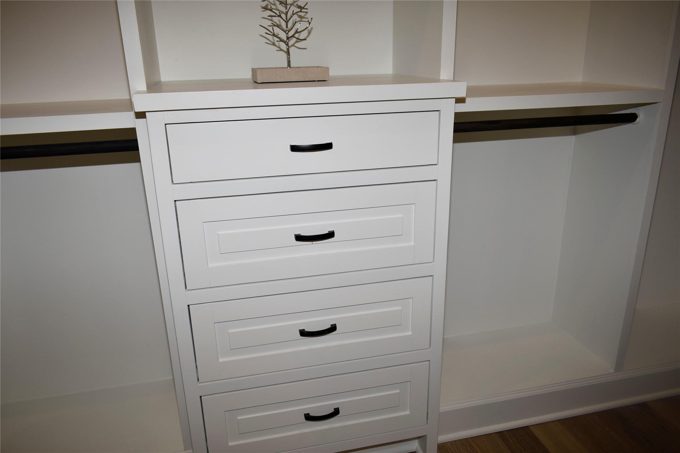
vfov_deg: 47.9
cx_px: 340
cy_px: 226
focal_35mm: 27
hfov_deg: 67.4
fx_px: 510
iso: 180
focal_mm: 18
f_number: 4.5
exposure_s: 1/160
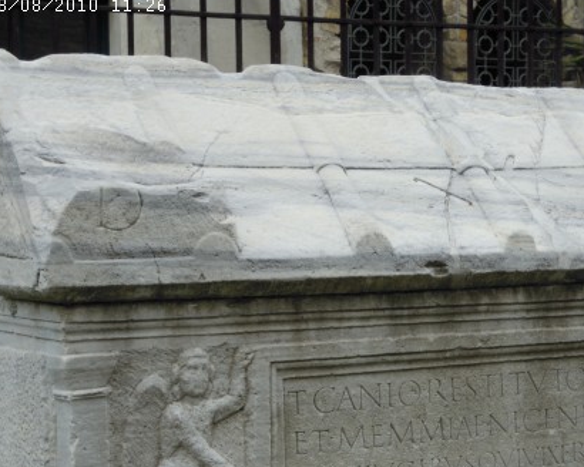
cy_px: 337
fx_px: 1659
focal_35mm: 96
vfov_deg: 16.0
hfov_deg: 19.9
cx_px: 338
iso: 100
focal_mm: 11.2
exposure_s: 1/400
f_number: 4
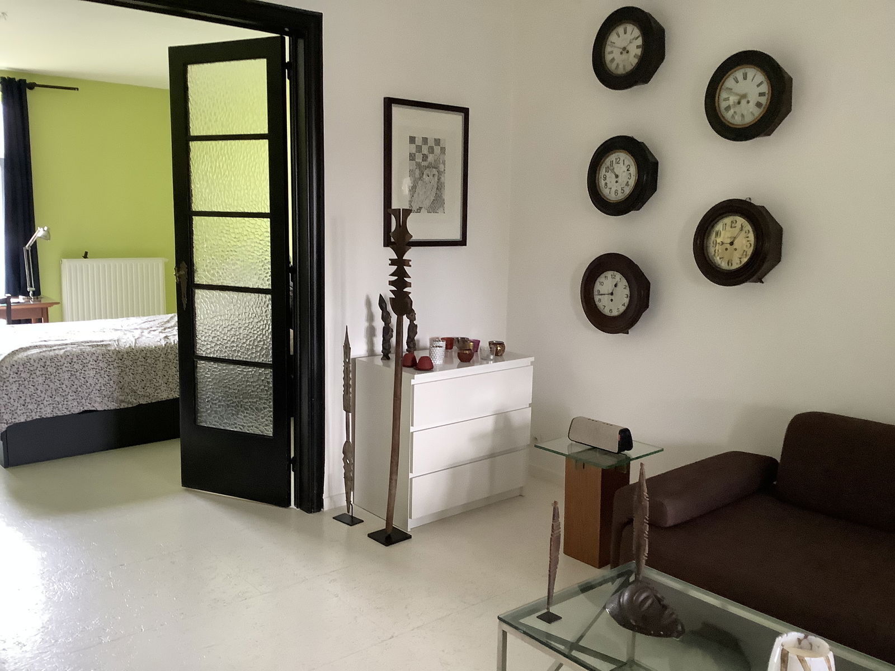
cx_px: 448
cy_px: 336
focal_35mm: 31
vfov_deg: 45.4
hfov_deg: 58.4
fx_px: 802
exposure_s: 1/50
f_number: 2.4
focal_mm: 3.3
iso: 250
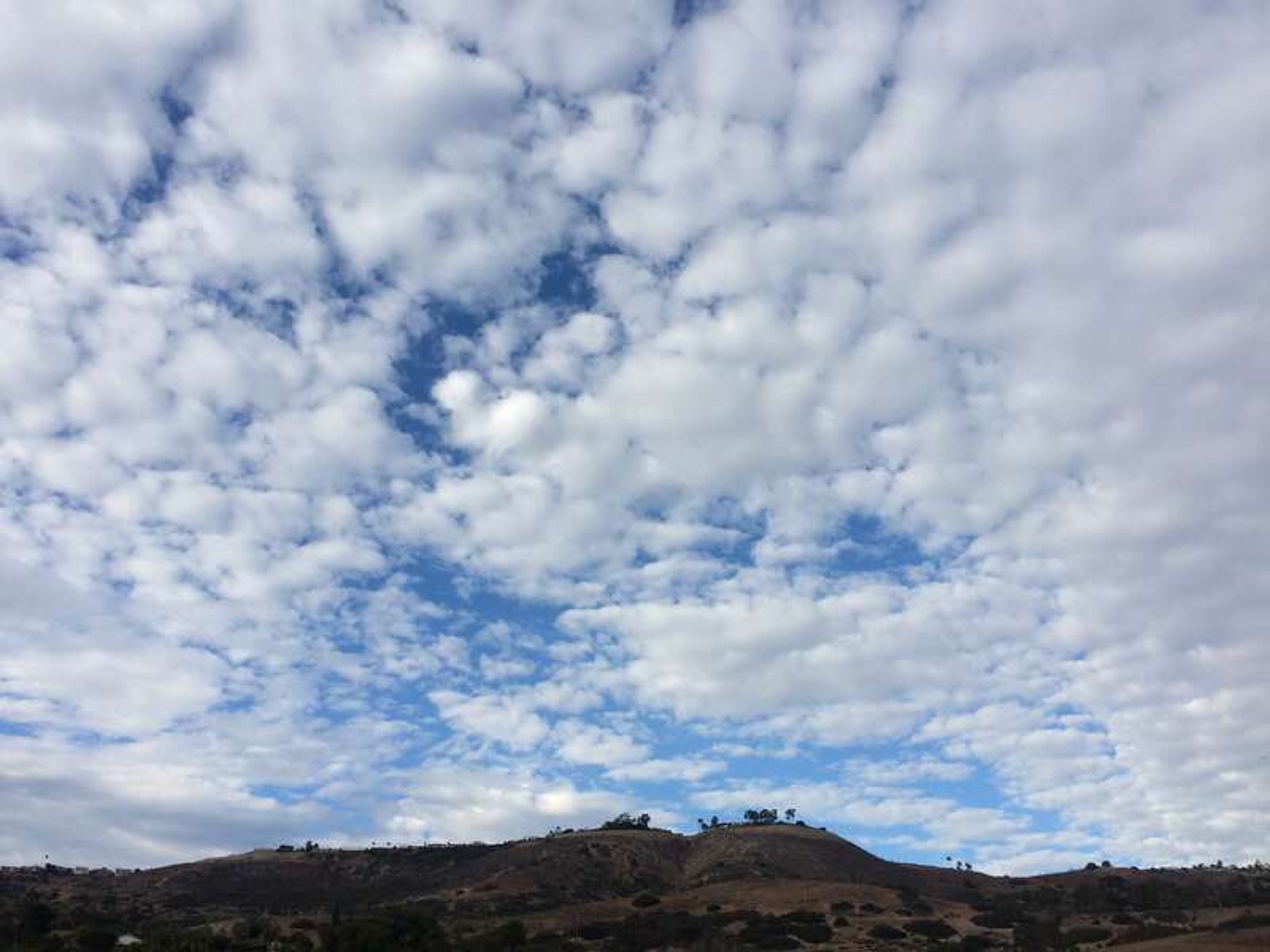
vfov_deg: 48.2
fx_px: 1064
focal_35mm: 29
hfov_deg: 61.7
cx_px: 635
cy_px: 476
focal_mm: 4.15
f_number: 2.2
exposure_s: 1/2160
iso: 32
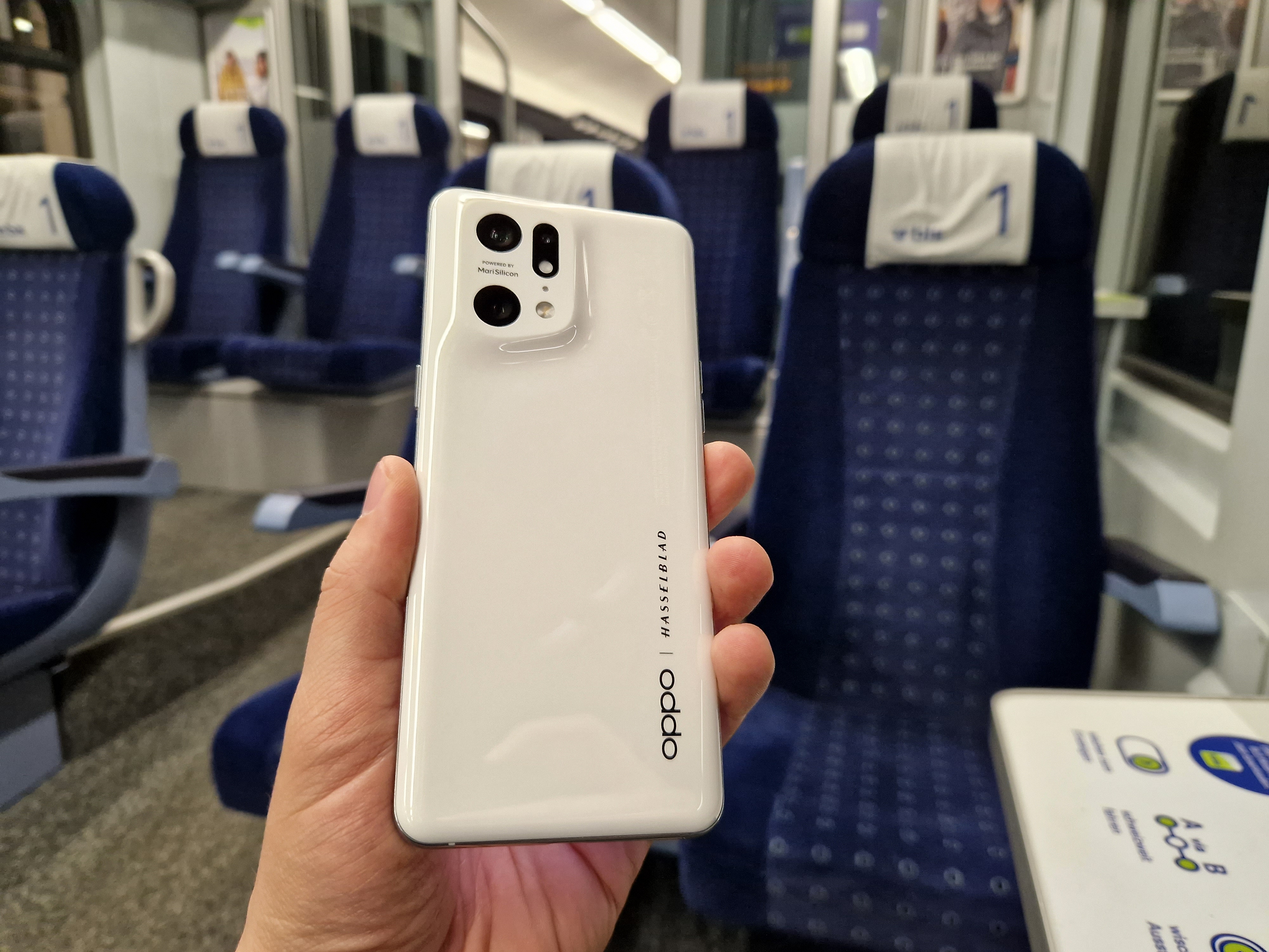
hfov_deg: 73.9
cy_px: 476
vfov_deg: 58.9
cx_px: 634
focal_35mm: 23
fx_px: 843
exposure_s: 1/100
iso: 400
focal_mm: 5.4
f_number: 1.8
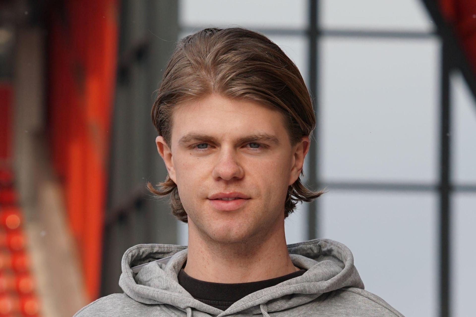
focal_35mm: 128
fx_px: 1686
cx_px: 238
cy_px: 158
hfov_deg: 16.1
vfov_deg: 10.8
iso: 125
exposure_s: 1/500
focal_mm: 85
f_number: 4.5
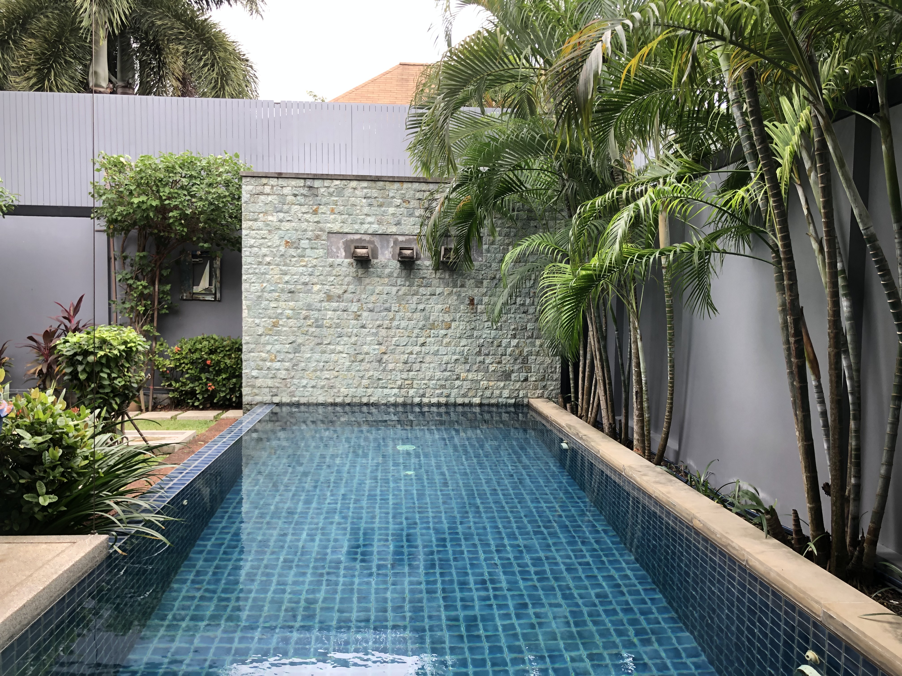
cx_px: 451
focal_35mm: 28
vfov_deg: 49.7
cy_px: 338
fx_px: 730
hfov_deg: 63.4
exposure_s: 1/104
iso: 20
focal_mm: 4
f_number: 1.8
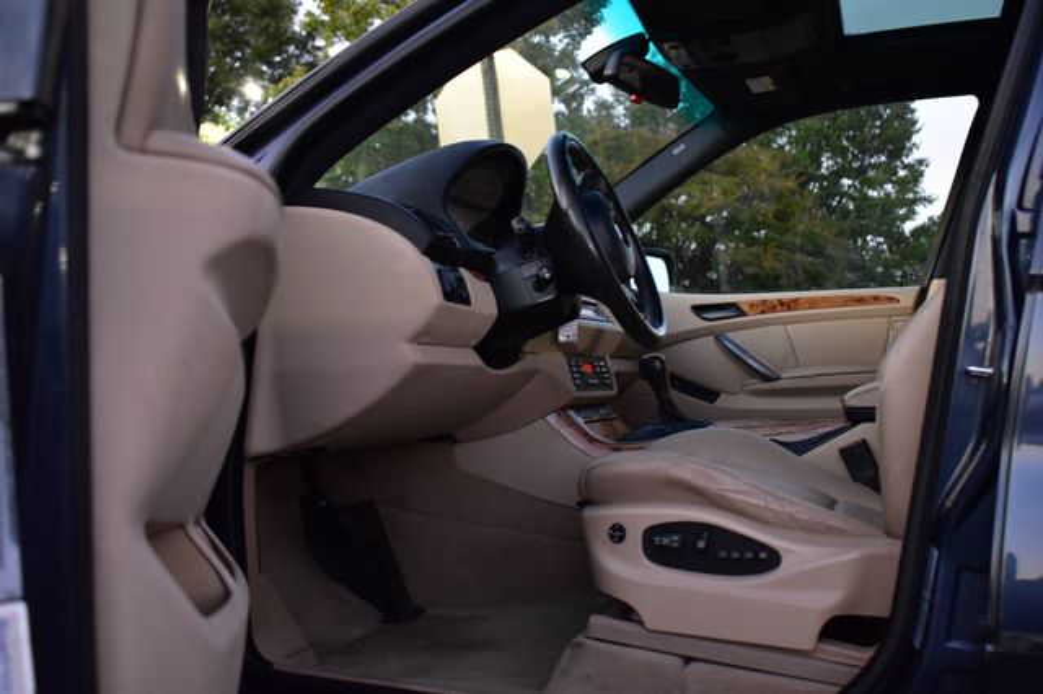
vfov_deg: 35.5
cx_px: 522
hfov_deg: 51.3
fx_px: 1086
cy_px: 347
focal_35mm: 38
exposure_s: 1/15
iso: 1600
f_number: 4.5
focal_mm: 25
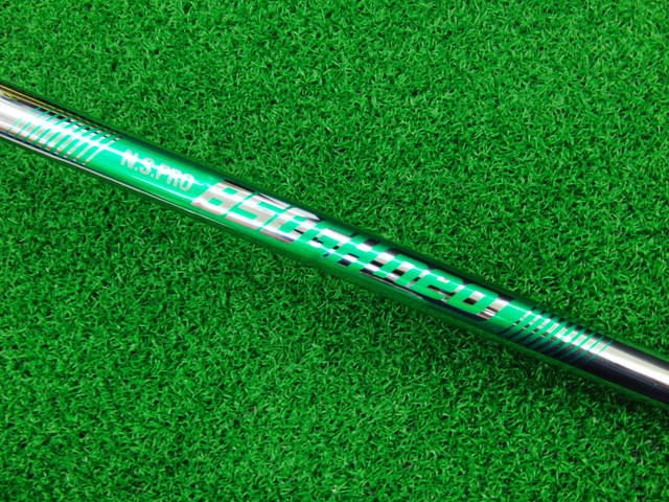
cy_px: 251
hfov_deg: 50.1
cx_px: 334
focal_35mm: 37
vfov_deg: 38.7
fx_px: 715
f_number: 3.6
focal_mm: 6.42
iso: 400
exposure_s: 1/30
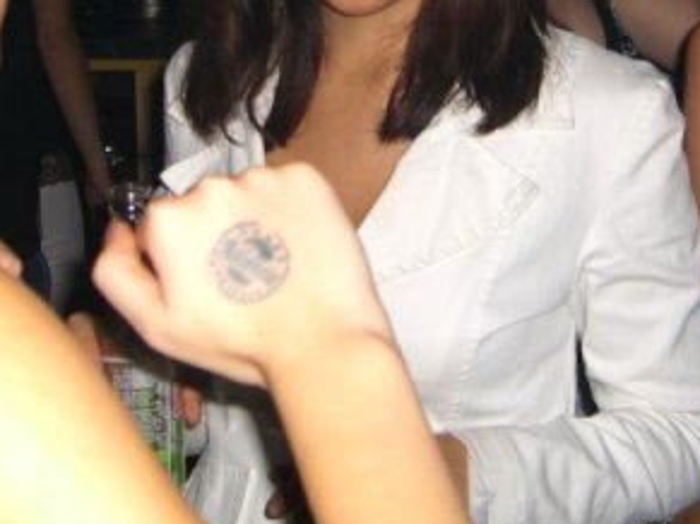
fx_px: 1920
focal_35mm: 95
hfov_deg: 20.7
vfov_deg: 15.3
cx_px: 373
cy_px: 0
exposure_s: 1/60
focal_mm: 9.5
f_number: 3.1
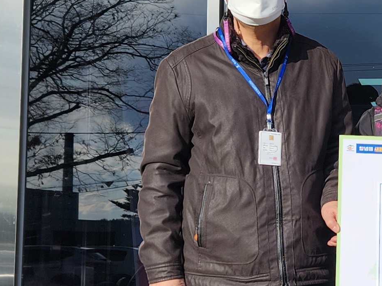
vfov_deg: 17.5
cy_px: 177
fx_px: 927
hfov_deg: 21.4
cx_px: 476
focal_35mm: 84
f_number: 1.8
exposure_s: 1/1429
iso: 20
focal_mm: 5.4
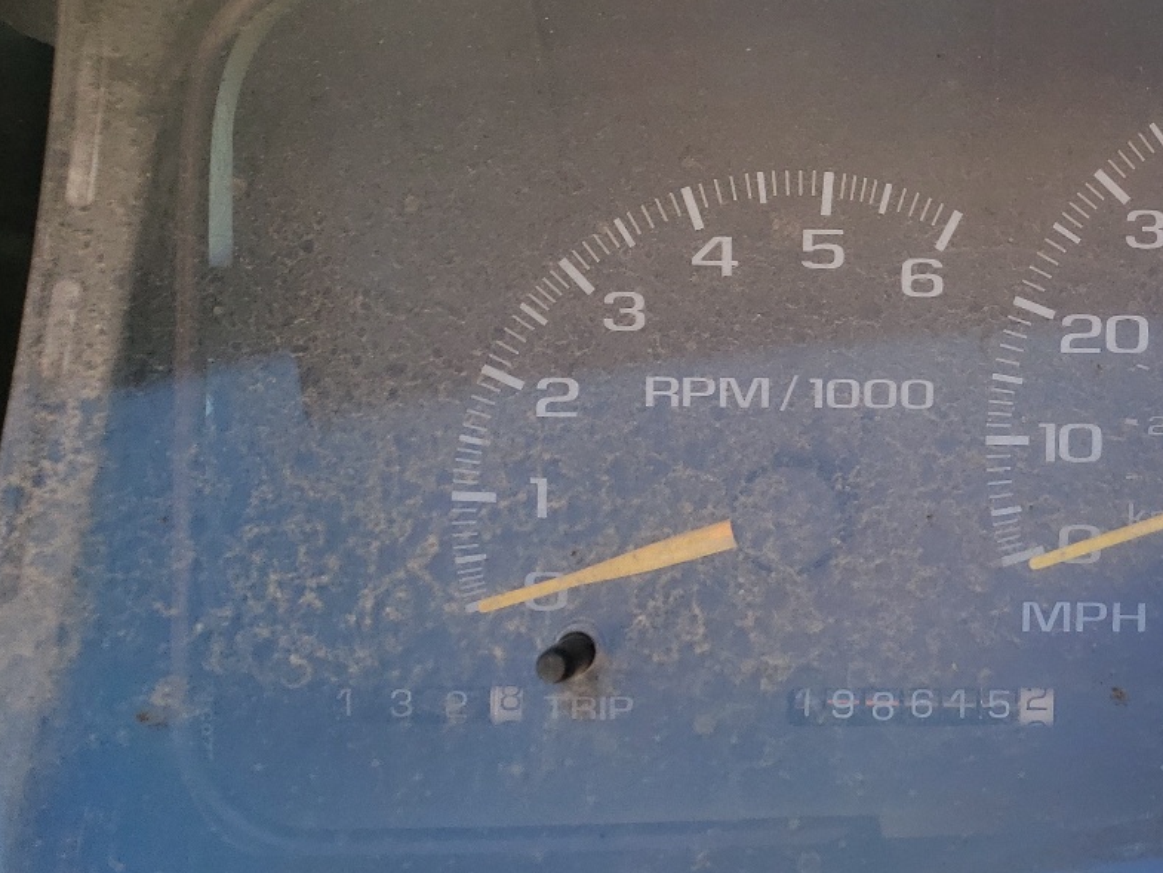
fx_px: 1781
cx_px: 1160
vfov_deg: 27.5
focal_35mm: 53
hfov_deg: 33.2
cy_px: 341
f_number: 1.5
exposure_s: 1/303
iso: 50
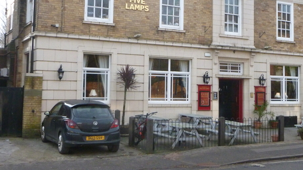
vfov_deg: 22.9
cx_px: 182
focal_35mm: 52
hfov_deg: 39.7
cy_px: 53
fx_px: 418
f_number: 3.6
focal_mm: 6.1
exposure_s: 1/400
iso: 400
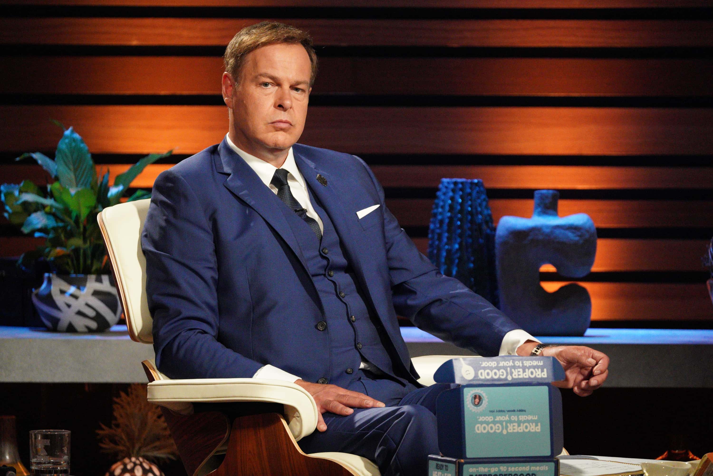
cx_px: 356
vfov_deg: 4.0
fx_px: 6819
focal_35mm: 344
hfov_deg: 6.0
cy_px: 238
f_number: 6.3
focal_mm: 344.3
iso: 16000
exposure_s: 1/125
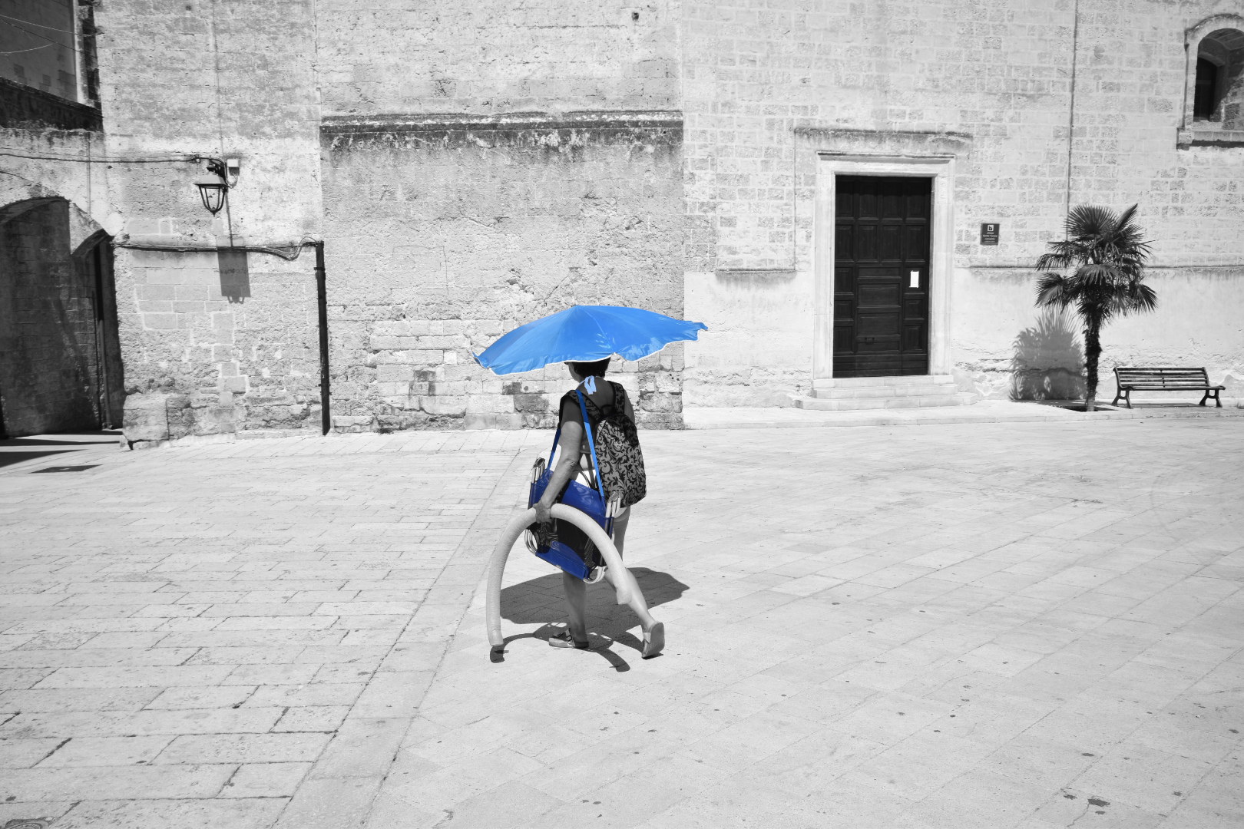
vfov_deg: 43.6
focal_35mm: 30
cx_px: 622
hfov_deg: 61.9
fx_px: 1037
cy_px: 414
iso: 100
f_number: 10
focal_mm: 20
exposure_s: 1/250
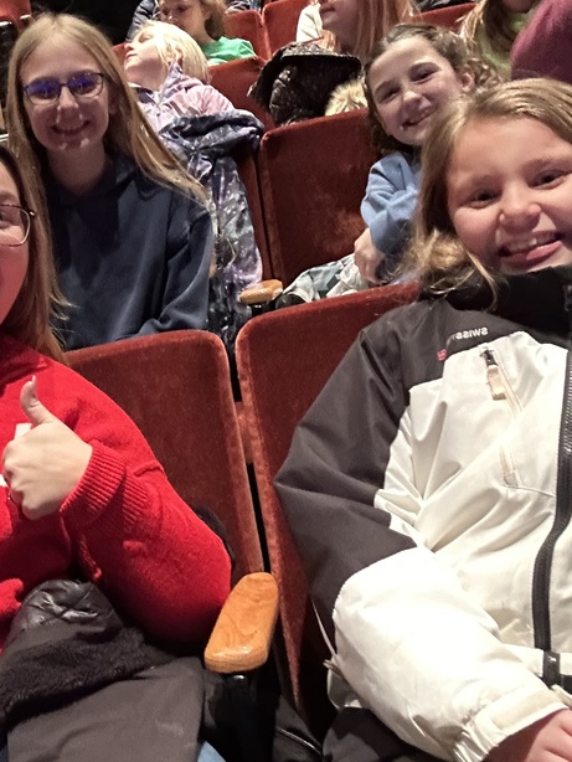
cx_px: 129
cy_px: 370
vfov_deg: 38.2
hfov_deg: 28.6
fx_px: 1101
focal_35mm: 50
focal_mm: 2.69
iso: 500
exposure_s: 1/24
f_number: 1.9
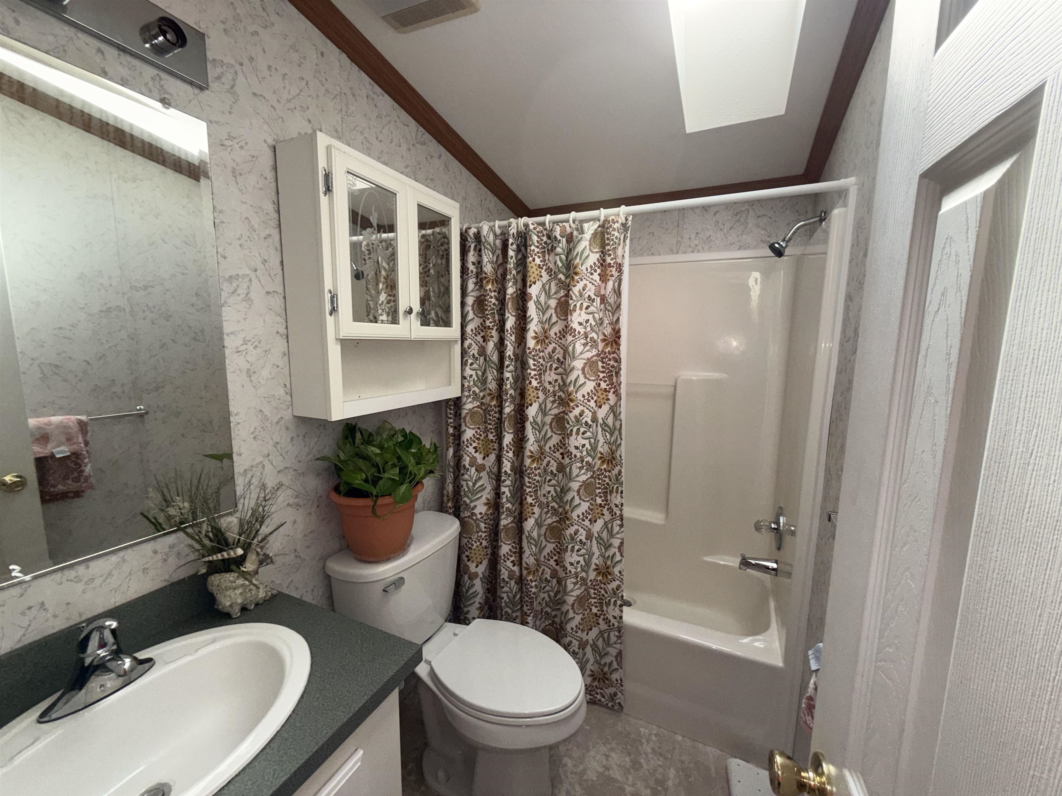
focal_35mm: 14
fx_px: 430
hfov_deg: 102.1
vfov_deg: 85.7
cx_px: 531
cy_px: 398
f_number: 2.2
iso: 80
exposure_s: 1/122
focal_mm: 2.22
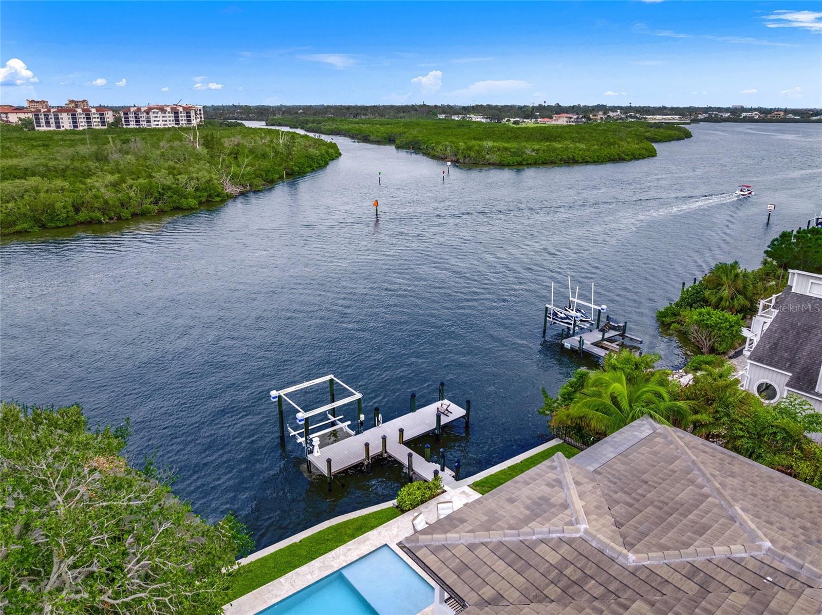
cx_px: 411
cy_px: 308
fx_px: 569
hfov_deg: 71.6
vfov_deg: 56.7
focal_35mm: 24
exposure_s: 1/15
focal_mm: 12.29
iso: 180
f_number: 2.8
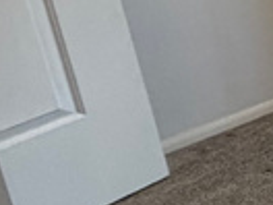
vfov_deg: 12.5
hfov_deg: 9.7
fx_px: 860
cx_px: 941
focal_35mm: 109
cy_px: -149
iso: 250
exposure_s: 1/60
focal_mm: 2.22
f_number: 2.2
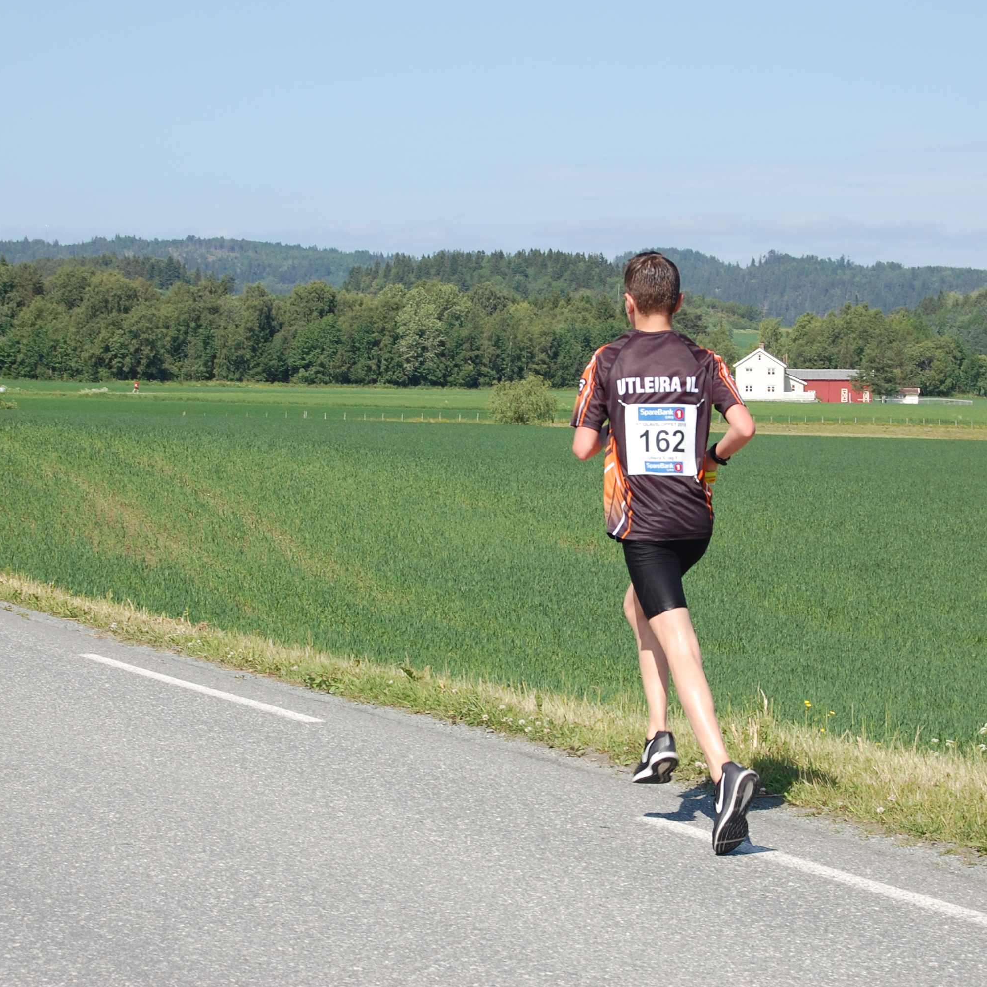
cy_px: 493
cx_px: 512
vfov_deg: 16.5
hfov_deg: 16.5
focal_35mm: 106
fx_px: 3408
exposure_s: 1/320
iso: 200
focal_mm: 55
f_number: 9
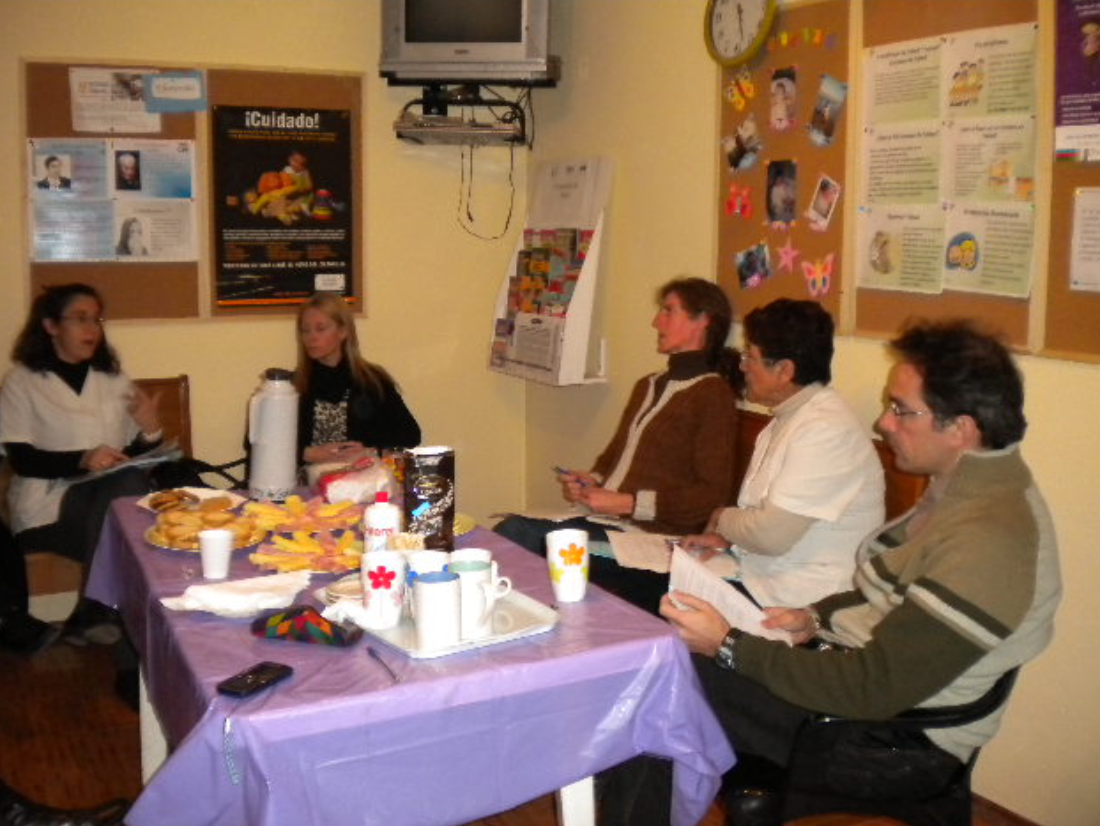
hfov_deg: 51.3
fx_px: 1144
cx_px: 546
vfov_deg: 39.7
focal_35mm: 36
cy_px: 417
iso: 400
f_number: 3.1
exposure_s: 1/30
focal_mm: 6.3
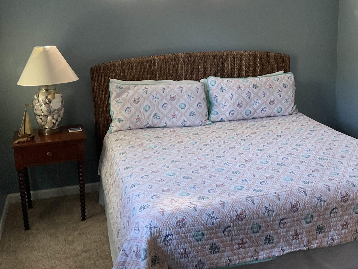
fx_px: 455
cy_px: 94
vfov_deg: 32.7
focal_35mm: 44
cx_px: 227
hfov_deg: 42.6
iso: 125
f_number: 1.8
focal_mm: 3
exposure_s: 1/60
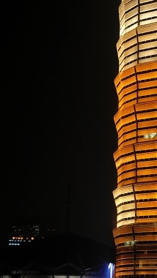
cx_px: 164
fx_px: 695
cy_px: 187
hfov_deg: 12.7
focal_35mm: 94
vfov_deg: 22.6
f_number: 1.7
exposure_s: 1/25
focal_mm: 5.5
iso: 963
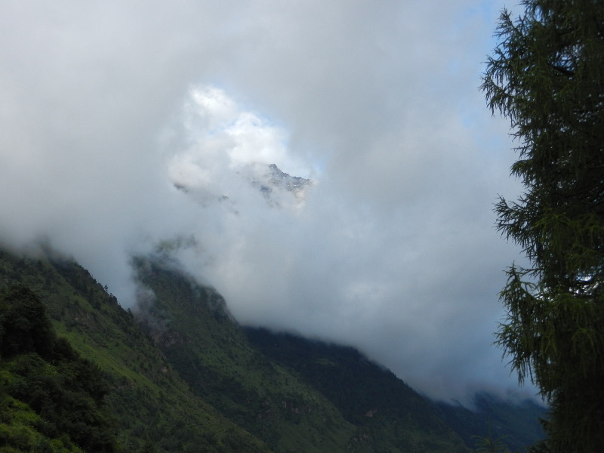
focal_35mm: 45
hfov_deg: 42.1
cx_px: 302
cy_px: 226
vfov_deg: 32.2
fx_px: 785
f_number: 4.2
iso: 160
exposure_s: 1/500
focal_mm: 8.2
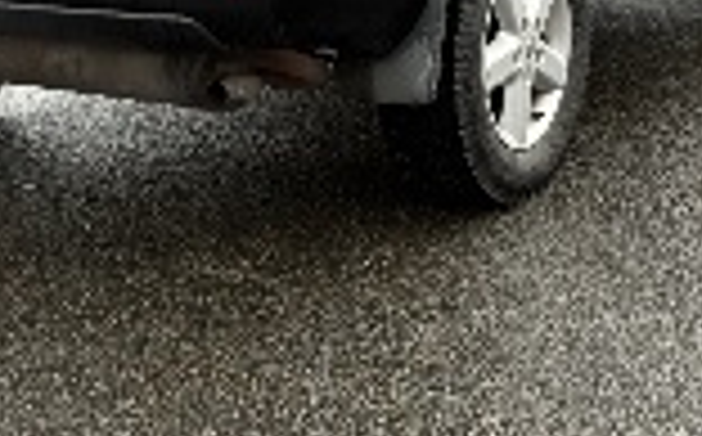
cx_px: 261
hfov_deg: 15.4
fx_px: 2598
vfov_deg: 9.4
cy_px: -148
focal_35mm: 136
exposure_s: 1/402
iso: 80
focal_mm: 6.76
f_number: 1.78
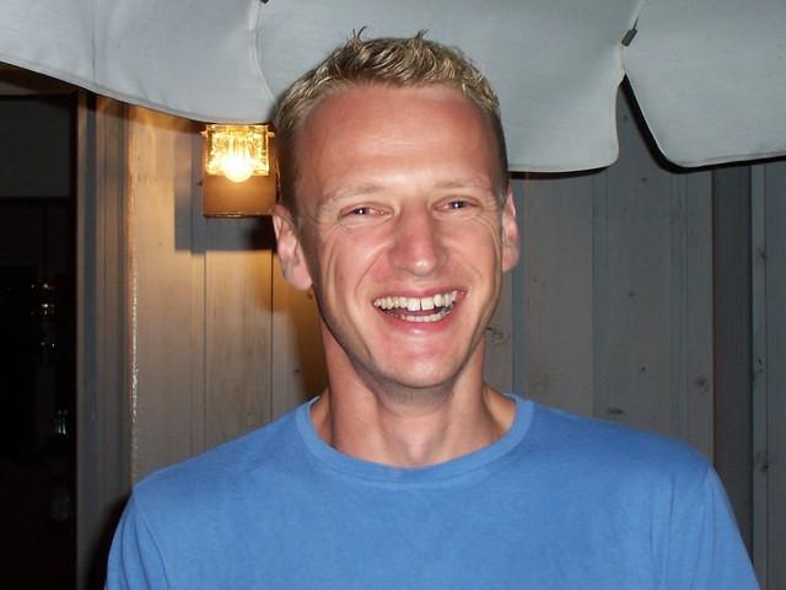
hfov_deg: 22.0
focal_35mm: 89
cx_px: 393
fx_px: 2021
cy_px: 295
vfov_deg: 16.6
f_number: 4.1
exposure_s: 1/90
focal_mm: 13.5
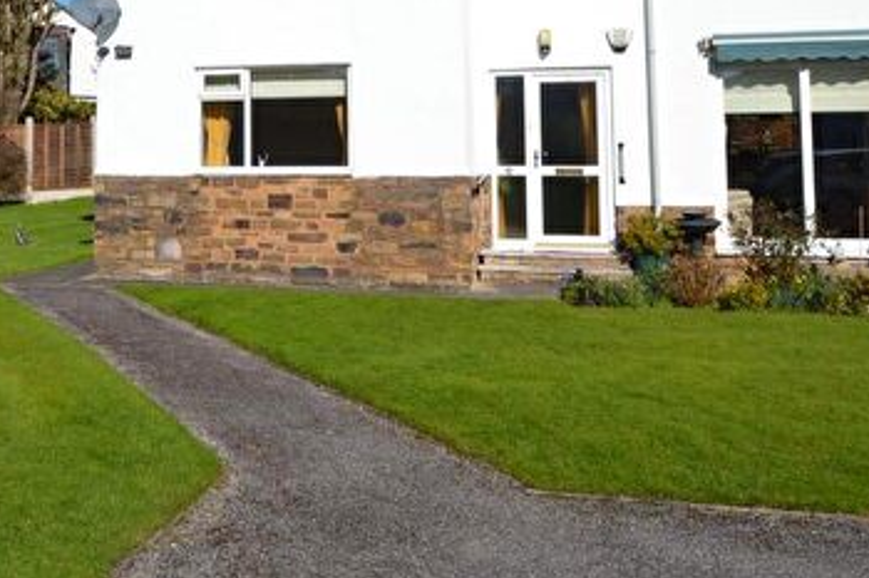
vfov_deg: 28.6
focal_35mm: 45
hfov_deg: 42.2
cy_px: 51
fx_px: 1086
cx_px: 211
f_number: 8
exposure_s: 1/250
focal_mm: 15
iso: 100
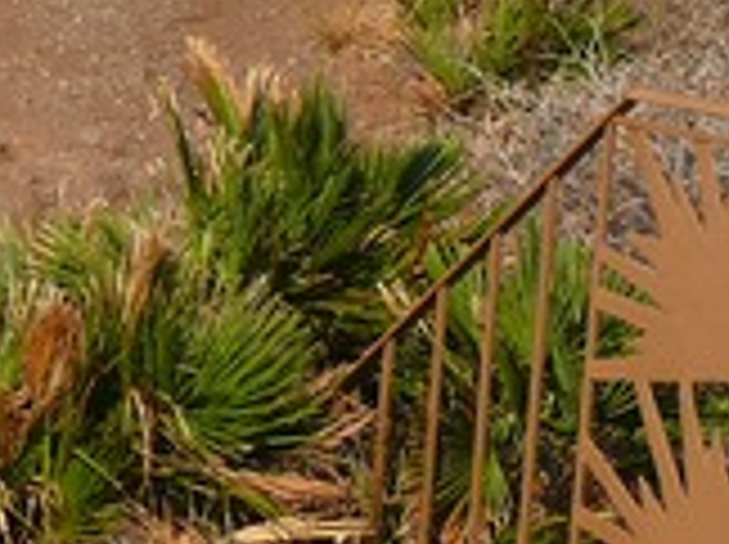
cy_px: -688
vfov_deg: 5.4
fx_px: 5657
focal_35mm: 269
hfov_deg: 7.2
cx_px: -531
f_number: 5
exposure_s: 1/200
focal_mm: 12.3
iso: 100
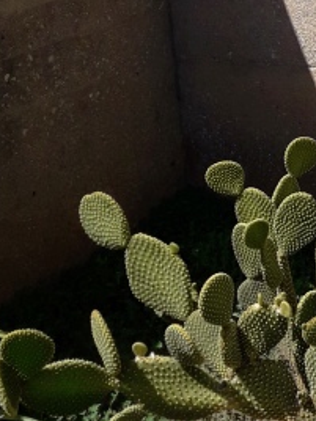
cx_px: 517
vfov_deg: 18.2
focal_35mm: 107
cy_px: 66
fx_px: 1302
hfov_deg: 12.9
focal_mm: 3.7
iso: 40
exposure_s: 1/2577
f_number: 1.9
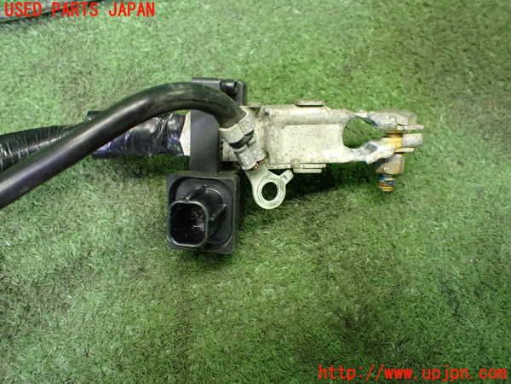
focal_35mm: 30
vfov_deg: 46.8
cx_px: 256
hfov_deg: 60.0
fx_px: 443
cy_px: 192
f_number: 2.3
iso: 800
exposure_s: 1/80
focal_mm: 5.4
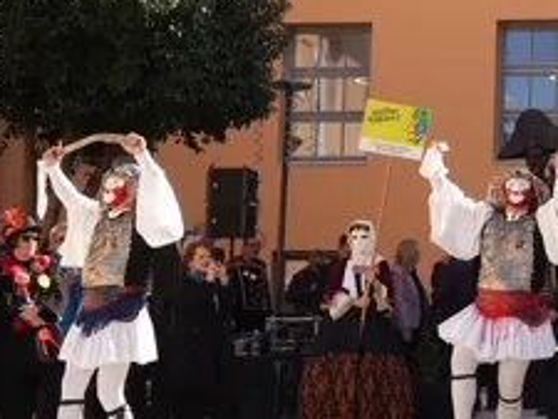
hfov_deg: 19.5
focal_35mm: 93
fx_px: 1500
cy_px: 121
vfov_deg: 15.9
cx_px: 719
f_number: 5.6
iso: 125
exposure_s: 1/250
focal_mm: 34
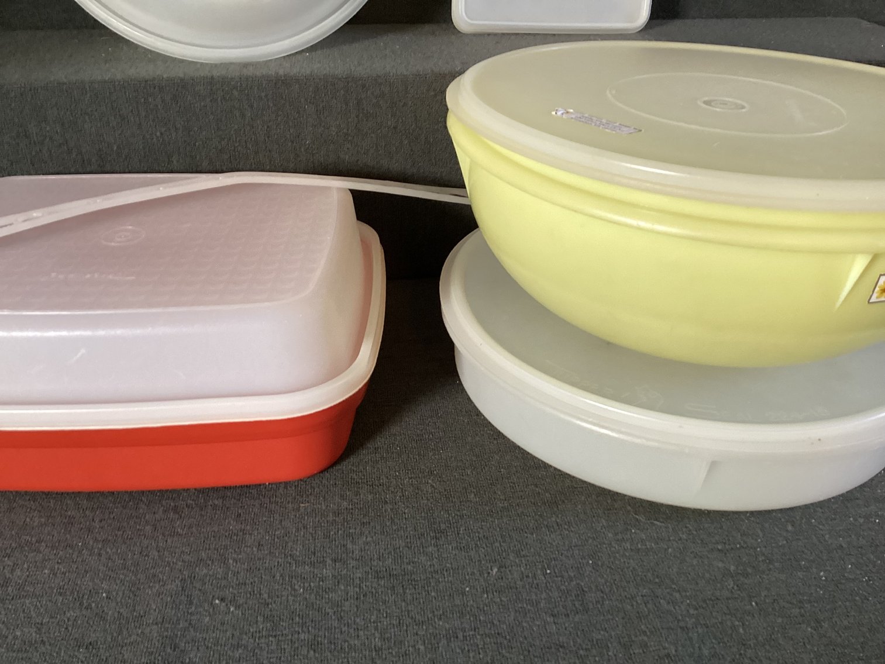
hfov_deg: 58.3
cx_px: 442
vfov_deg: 45.4
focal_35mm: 31
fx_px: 793
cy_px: 332
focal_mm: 3.3
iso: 160
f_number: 2.4
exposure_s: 1/50
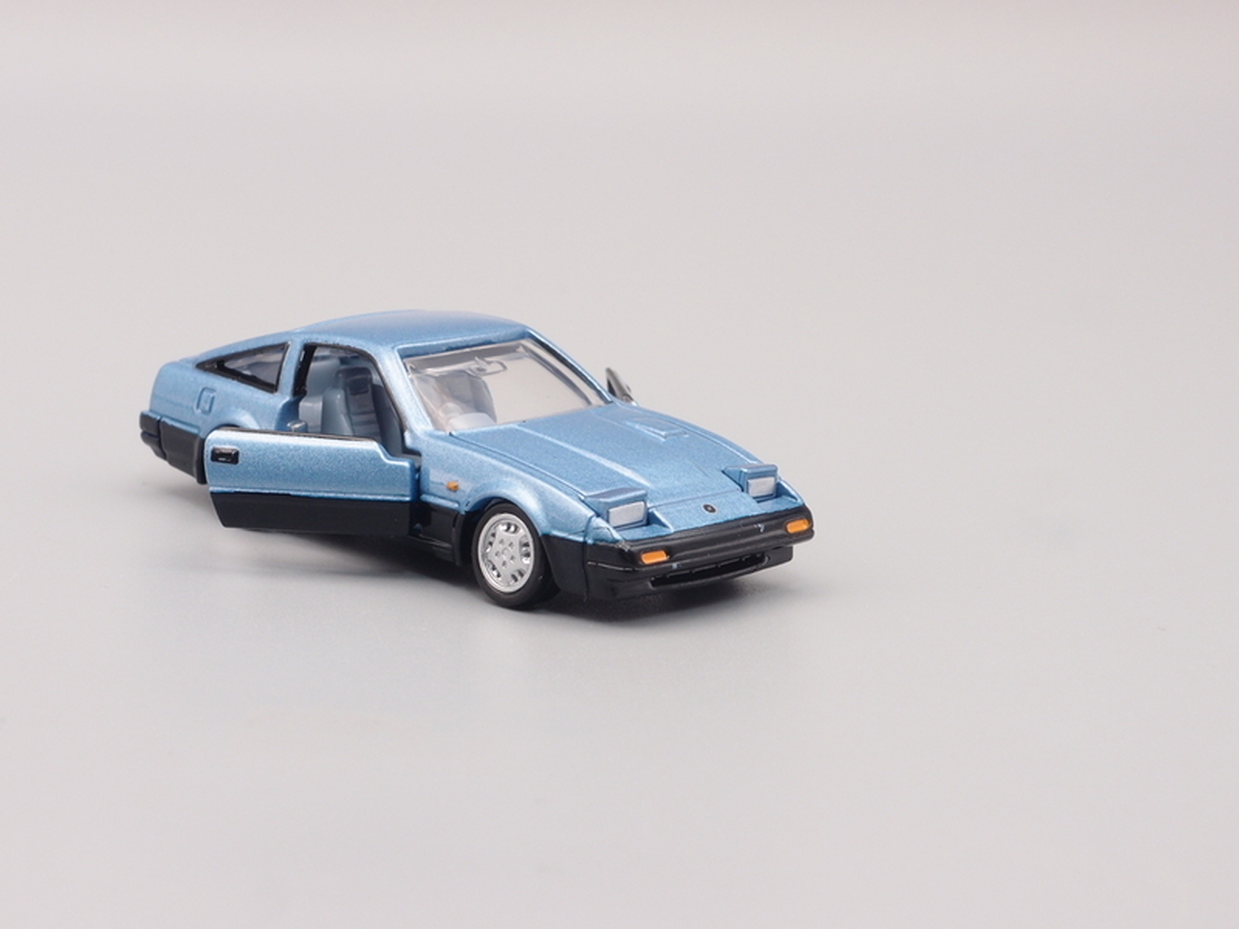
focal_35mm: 100
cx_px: 620
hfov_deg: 19.6
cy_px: 464
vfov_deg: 14.8
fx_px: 3579
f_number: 8
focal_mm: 21.55
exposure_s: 1/6
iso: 100
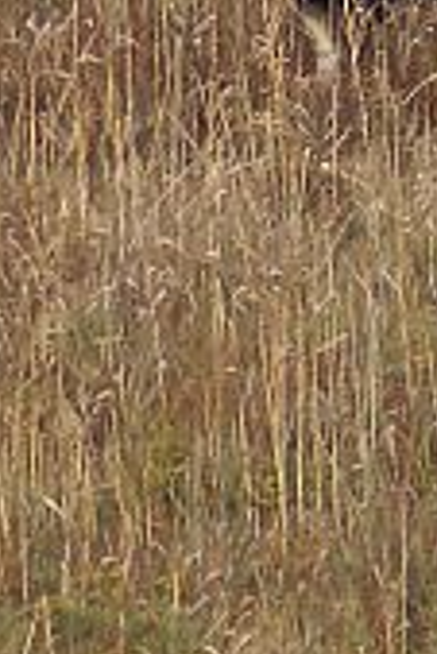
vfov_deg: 0.8
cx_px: 468
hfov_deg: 0.5
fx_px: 49494
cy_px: 141
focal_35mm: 2724
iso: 400
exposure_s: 1/250
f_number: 5.6
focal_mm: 300
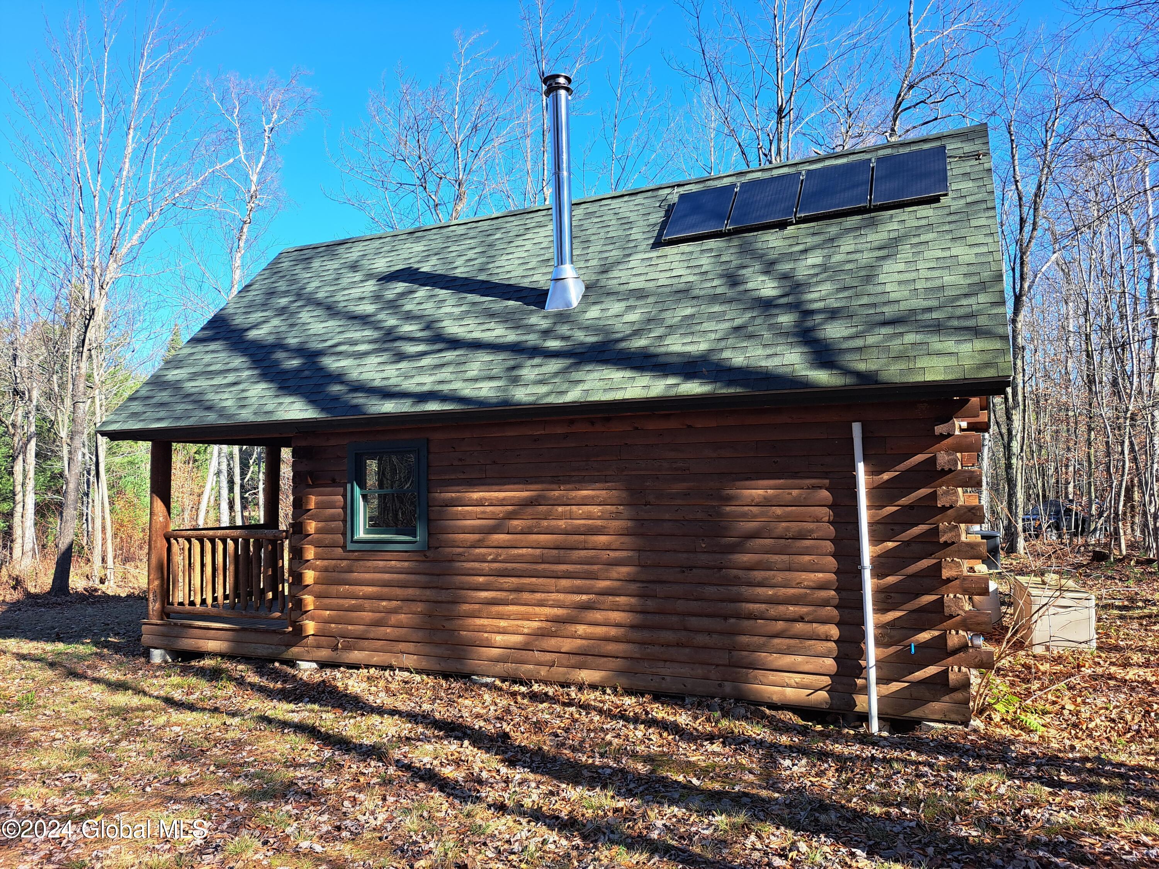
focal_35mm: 24
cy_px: 434
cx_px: 580
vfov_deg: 56.8
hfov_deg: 71.6
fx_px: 804
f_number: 1.8
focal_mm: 5.23
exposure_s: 1/577
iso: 50
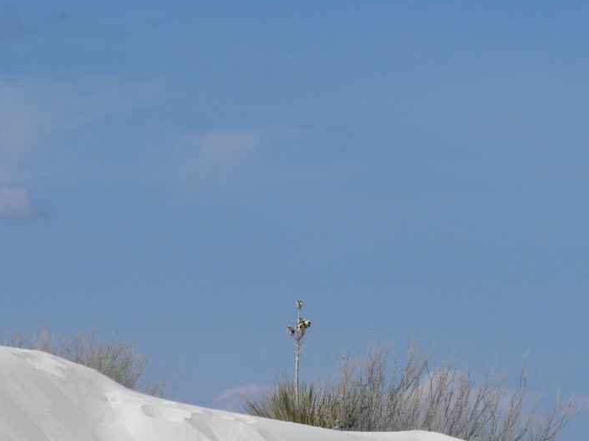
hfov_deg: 5.4
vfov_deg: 4.0
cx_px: 441
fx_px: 6292
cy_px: 297
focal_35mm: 370
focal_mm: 32.2
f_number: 6
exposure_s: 1/1600
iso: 100
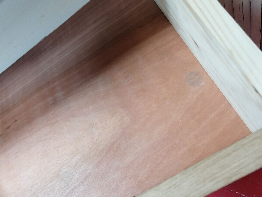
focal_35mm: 40
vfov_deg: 35.8
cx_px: 99
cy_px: 117
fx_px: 303
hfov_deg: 46.4
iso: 500
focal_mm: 4.75
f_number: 1.8
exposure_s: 1/25
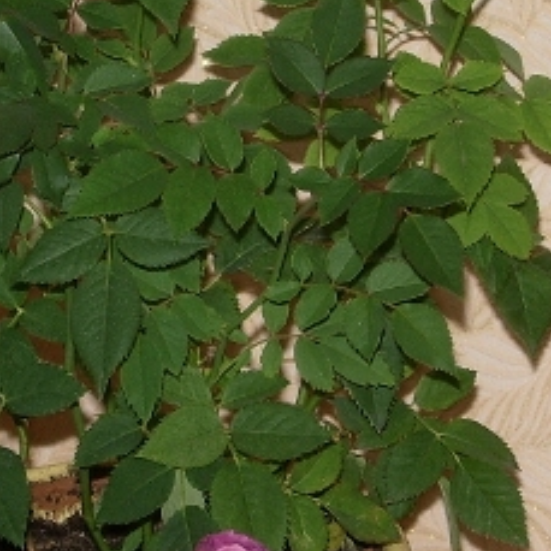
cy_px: 192
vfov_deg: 8.0
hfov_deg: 8.0
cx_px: 176
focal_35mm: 219
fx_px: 3944
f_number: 3.9
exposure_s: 1/50
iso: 50
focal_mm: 12.2
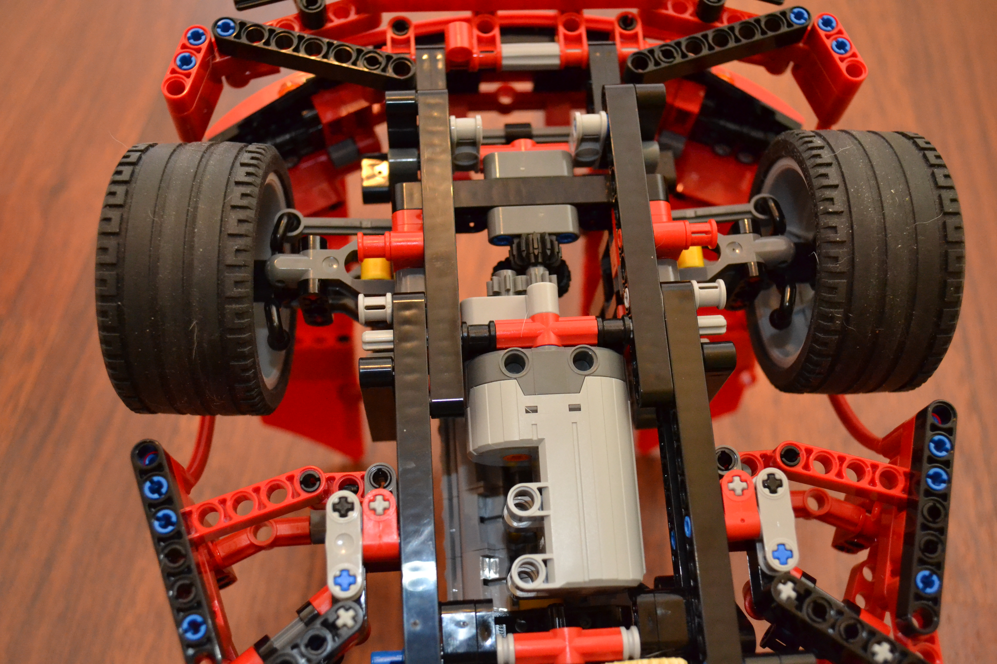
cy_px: 332
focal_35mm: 42
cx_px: 498
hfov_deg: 46.4
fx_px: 1163
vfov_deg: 31.9
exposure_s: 1/60
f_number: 4.5
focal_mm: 28
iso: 3200
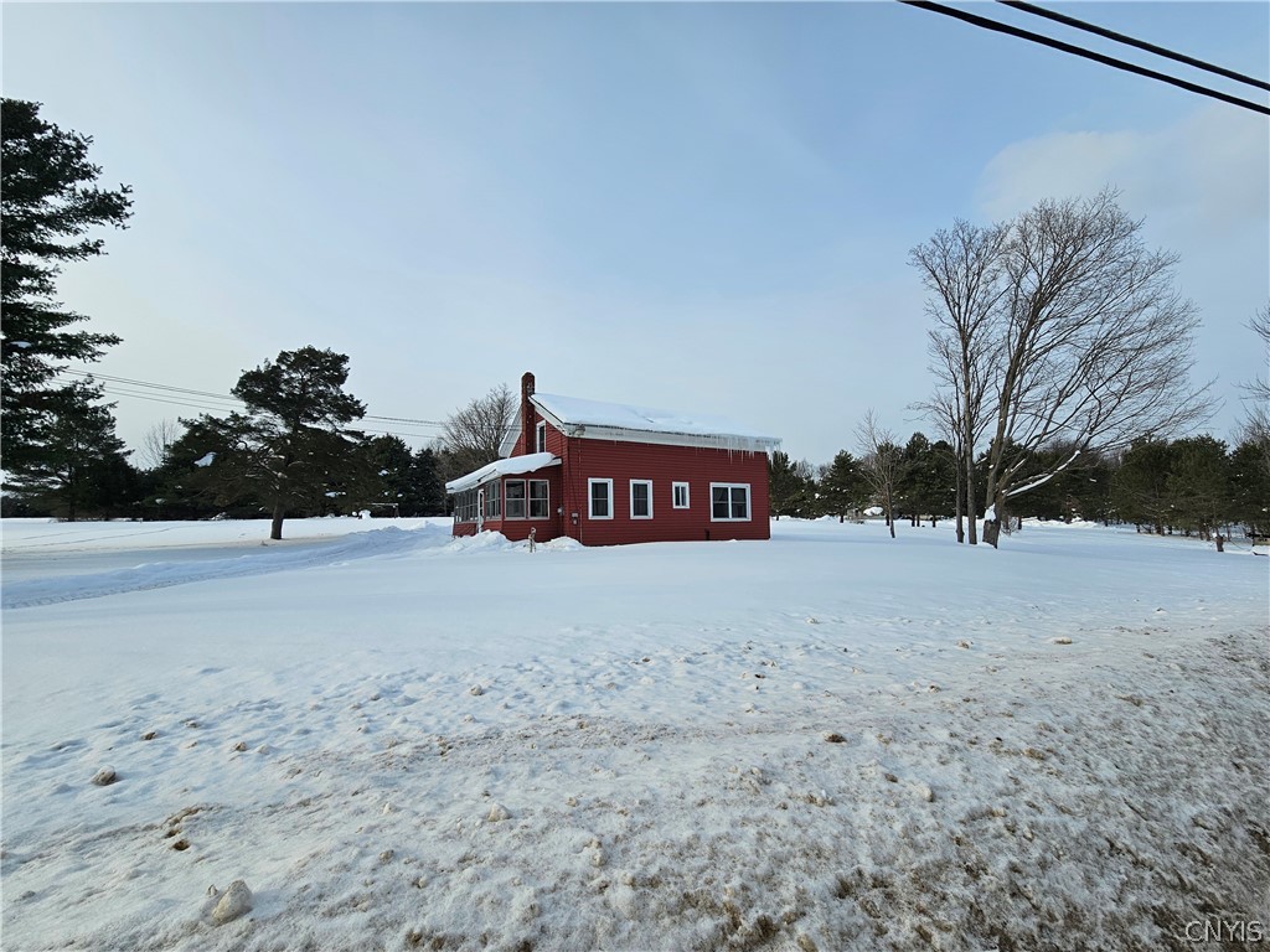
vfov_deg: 89.9
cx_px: 635
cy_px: 476
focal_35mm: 13
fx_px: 477
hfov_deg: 106.2
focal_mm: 2.2
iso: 50
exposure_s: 1/2210
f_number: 2.2
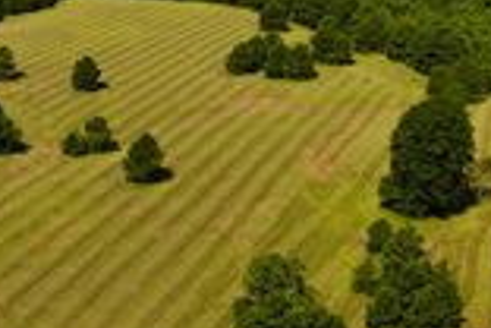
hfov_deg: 26.8
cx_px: -50
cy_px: 222
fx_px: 941
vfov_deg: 19.7
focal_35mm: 69
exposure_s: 1/1500
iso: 100
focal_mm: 4.5
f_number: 2.8
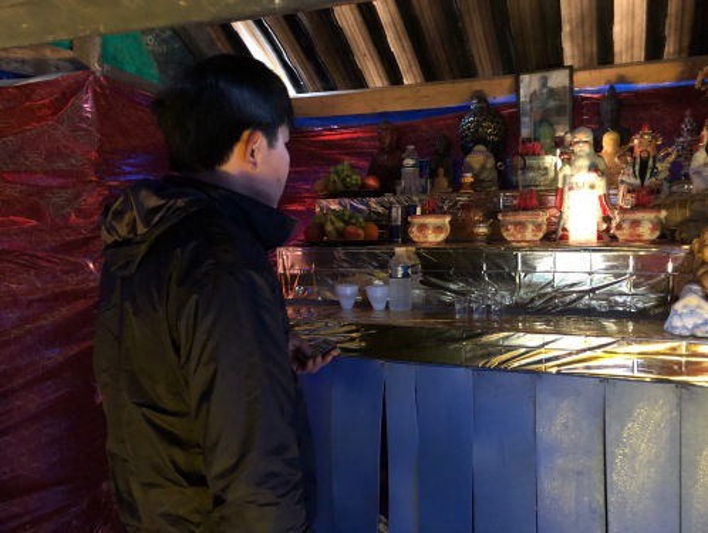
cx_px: 354
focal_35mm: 28
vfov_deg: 49.9
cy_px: 266
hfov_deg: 63.4
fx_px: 574
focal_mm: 3.99
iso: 160
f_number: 1.8
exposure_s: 1/4
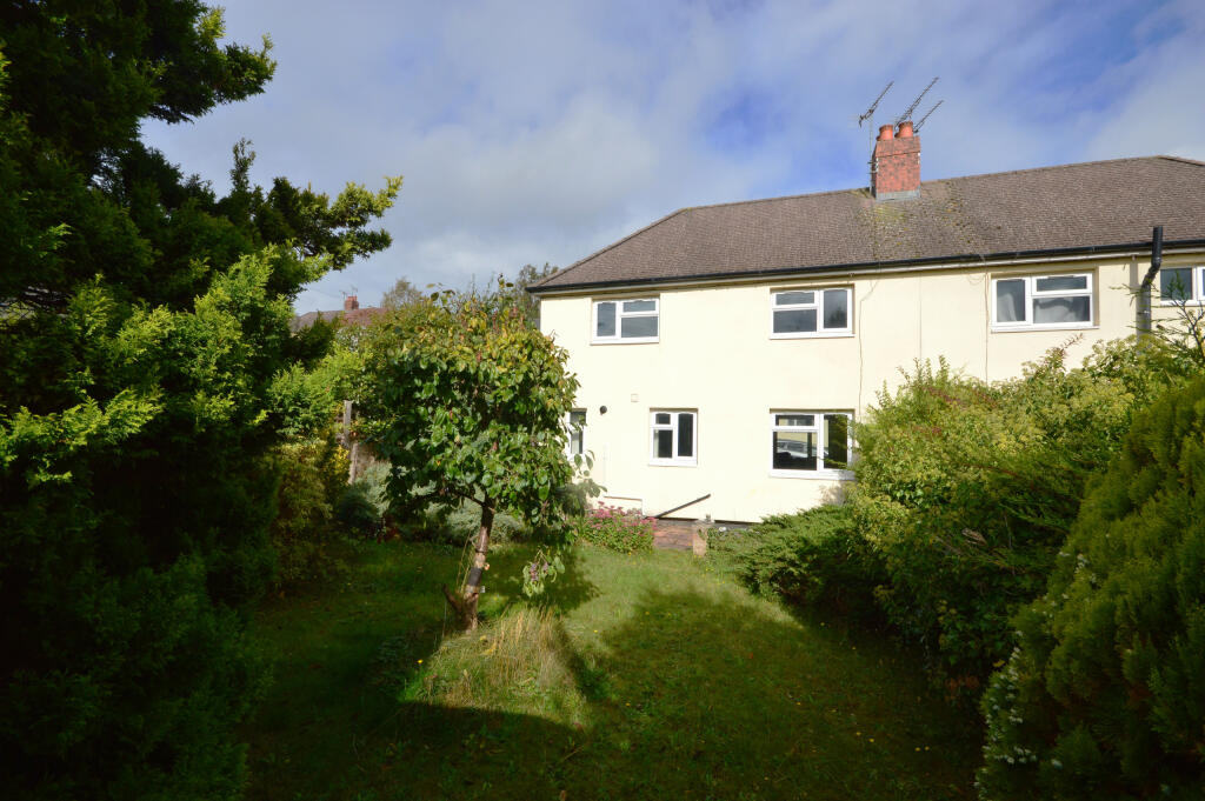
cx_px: 602
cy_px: 400
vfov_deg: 72.0
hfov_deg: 95.0
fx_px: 552
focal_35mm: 16
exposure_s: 1/500
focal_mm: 11
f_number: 11
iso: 280
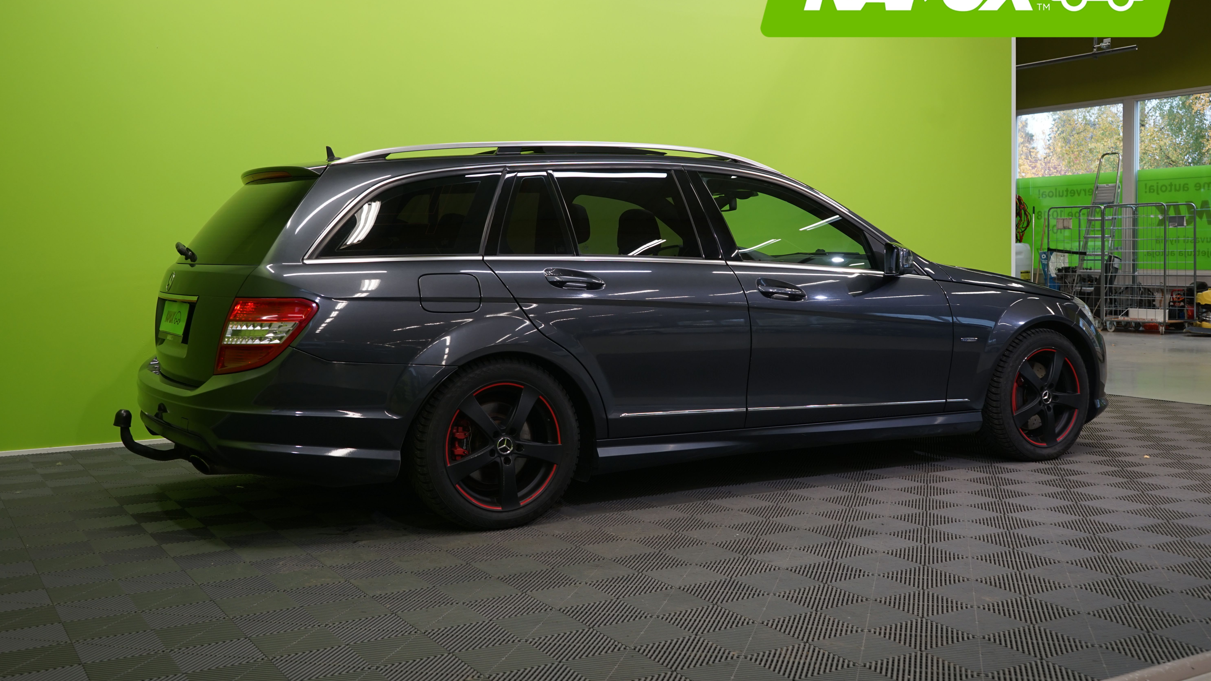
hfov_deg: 52.8
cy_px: 300
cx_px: 607
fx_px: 1220
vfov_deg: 31.2
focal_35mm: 38
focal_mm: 36
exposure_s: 1/30
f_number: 5.6
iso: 400
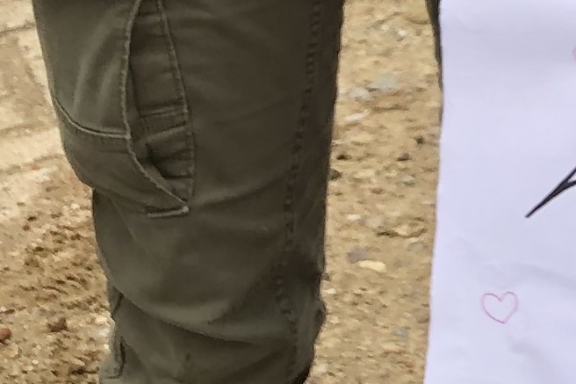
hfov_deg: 10.2
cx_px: 1322
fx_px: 2863
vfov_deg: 7.0
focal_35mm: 179
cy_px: -682
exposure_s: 1/126
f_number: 1.8
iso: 20
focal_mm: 3.99
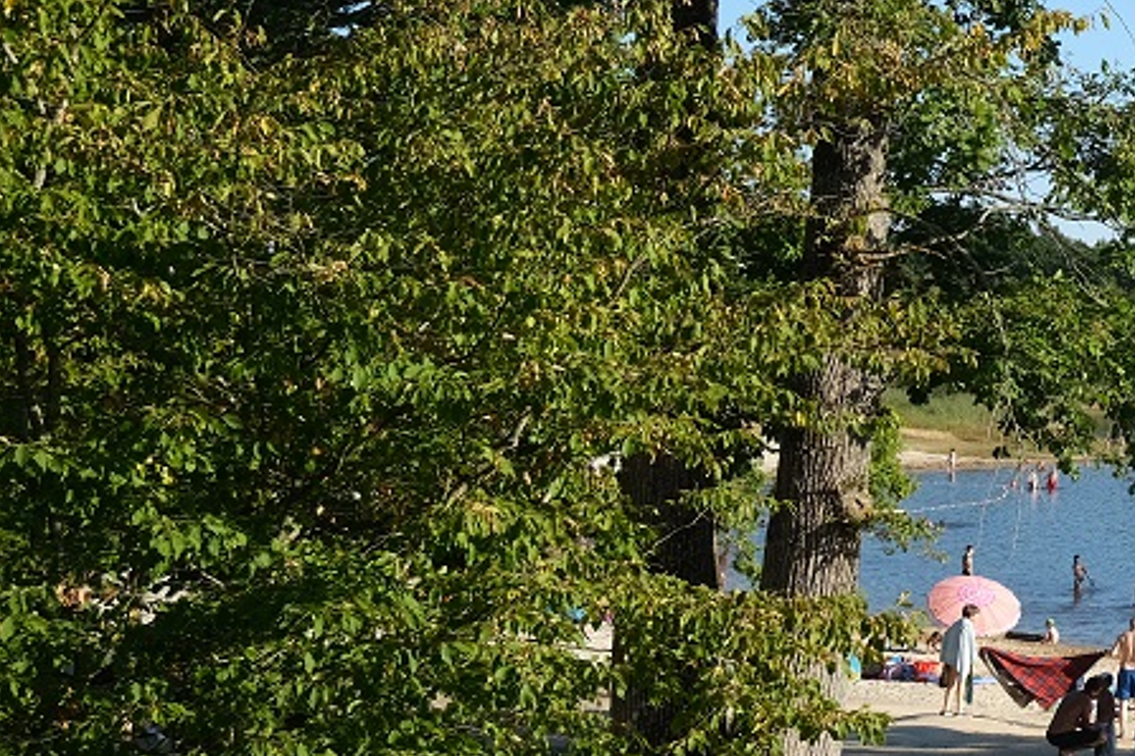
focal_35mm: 81
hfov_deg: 22.0
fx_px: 2554
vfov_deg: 16.8
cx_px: 1546
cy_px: 241
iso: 160
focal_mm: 19.2
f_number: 5.6
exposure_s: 1/350
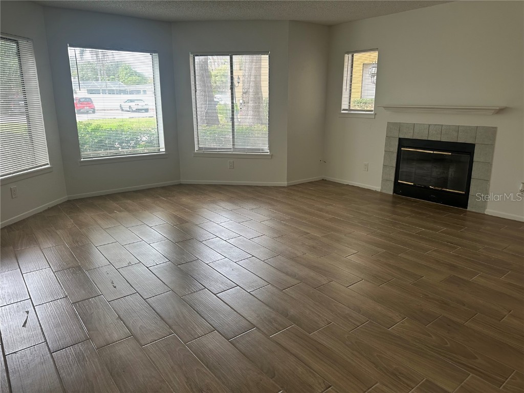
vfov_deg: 56.8
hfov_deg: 71.6
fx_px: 363
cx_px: 262
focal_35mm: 24
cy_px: 196
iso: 80
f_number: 1.78
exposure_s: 1/120
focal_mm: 6.86
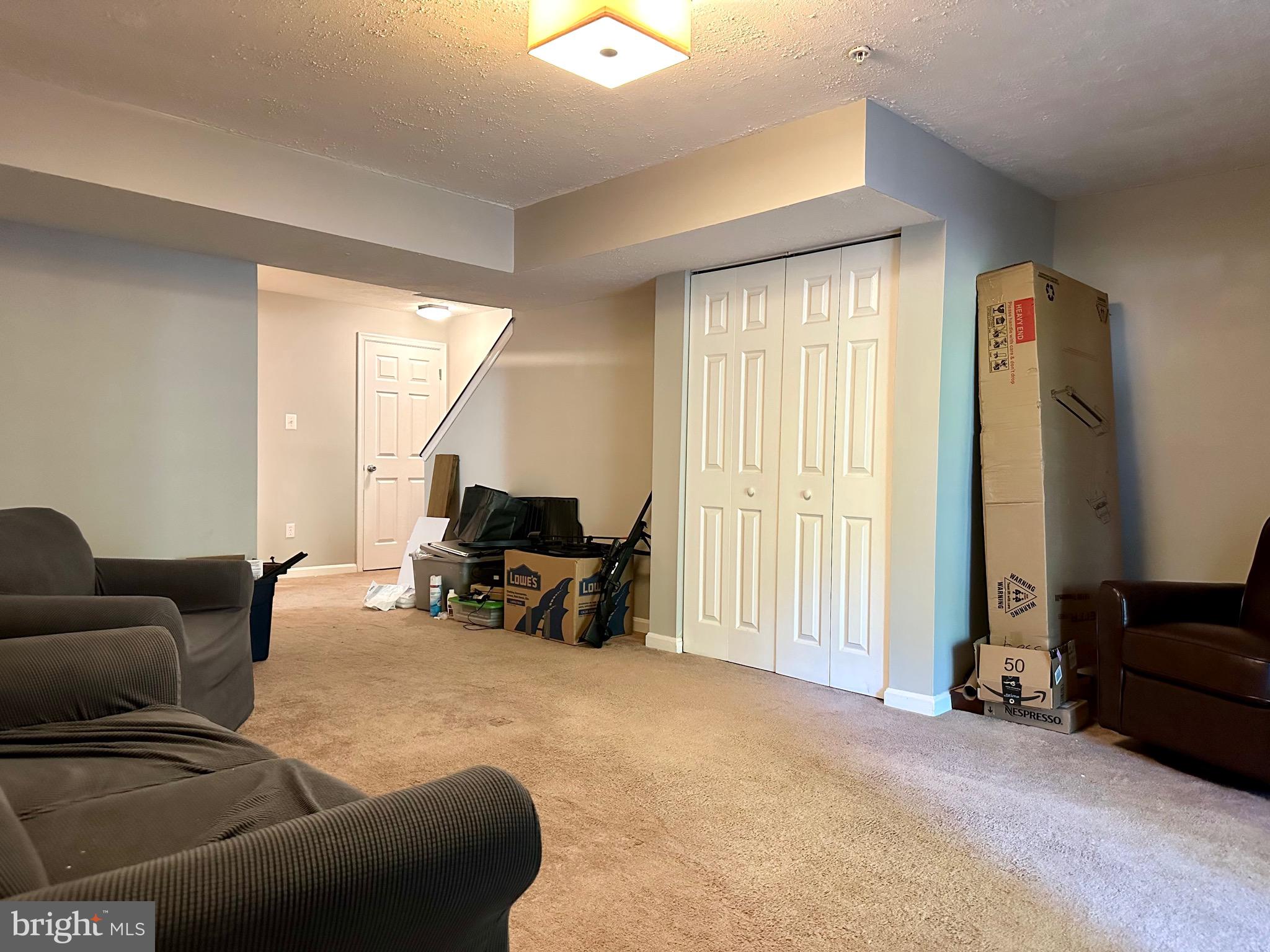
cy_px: 476
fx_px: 881
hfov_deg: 71.6
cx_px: 635
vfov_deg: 56.8
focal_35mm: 24
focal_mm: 6.86
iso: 800
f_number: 1.78
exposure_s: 1/40
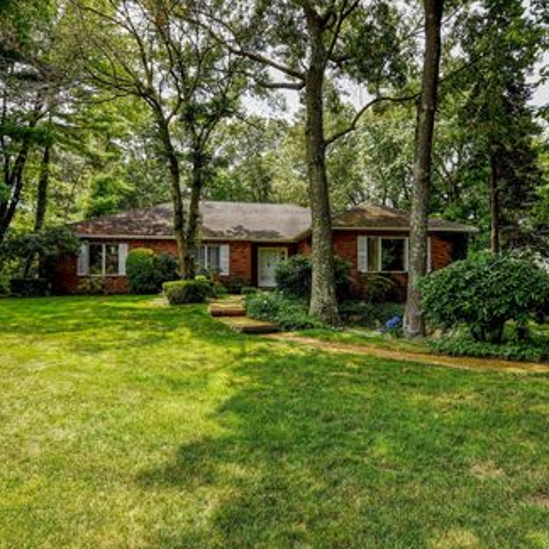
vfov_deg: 70.5
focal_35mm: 22
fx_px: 389
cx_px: 303
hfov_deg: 70.3
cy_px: 279
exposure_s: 1/125
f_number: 9
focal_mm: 11
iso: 320
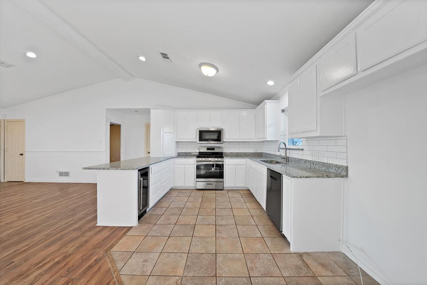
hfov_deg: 112.6
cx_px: 214
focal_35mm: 12
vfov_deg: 90.1
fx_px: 142
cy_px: 142
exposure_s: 1/2.5
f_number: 9
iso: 640
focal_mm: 12
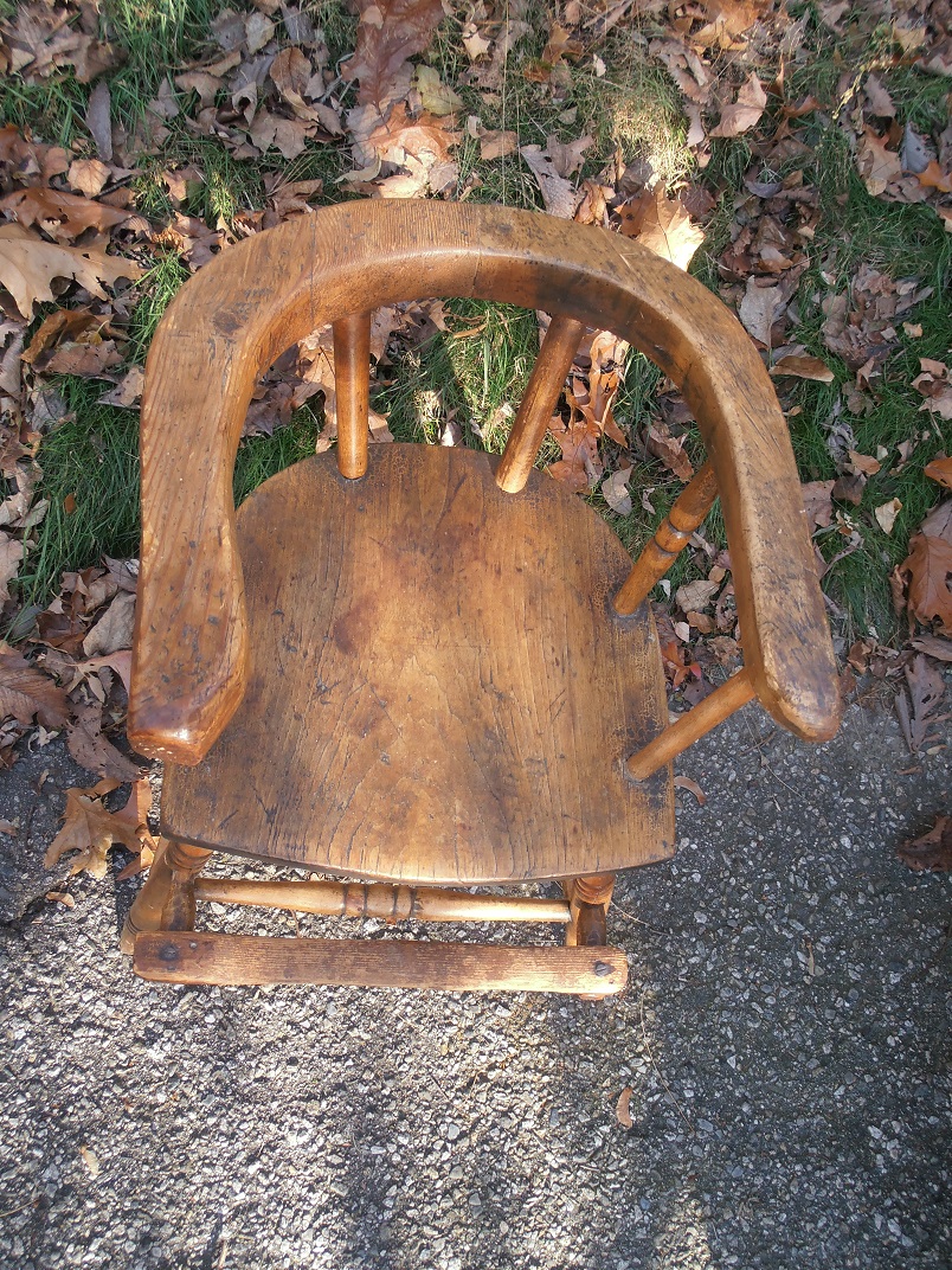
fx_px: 1210
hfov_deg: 42.9
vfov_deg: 55.4
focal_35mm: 33
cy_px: 635
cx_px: 476
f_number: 3.6
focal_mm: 5.93
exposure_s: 1/50
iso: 80
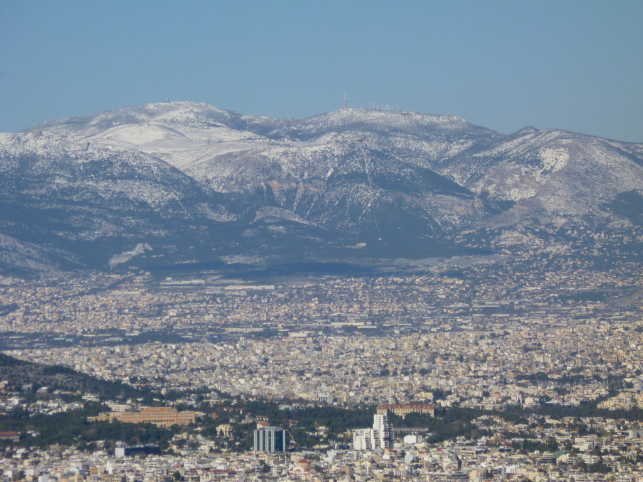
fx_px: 3901
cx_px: 322
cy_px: 241
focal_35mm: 210
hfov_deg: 9.4
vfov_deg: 7.1
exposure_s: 1/640
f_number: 5.8
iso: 80
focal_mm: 37.4
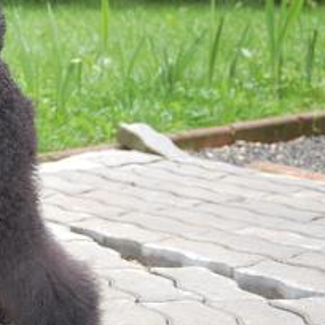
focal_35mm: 120
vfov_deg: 14.5
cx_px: -126
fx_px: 1275
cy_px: 140
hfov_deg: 13.8
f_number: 4.5
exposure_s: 1/60
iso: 400
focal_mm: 32
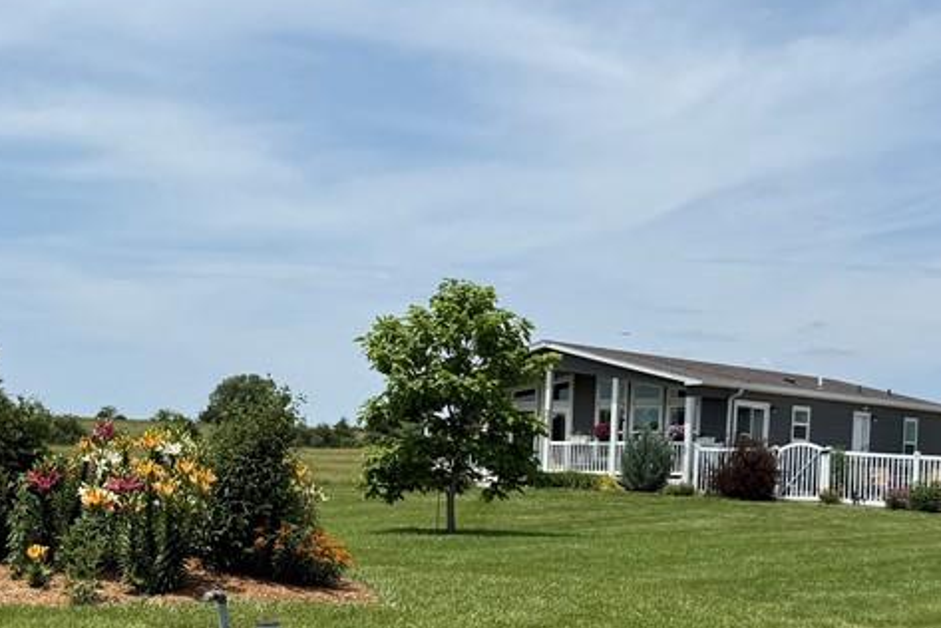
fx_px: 1412
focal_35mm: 54
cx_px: 304
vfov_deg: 24.5
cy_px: 549
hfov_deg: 36.4
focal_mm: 6.76
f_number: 1.78
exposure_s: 1/6711
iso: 80
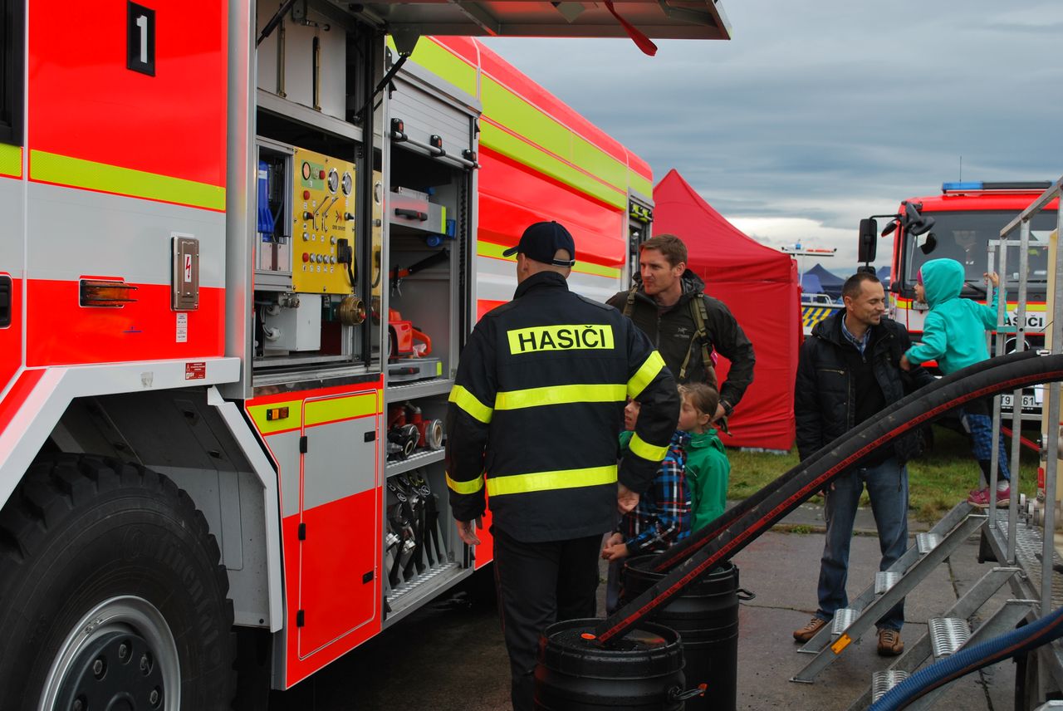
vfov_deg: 32.0
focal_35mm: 42
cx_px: 532
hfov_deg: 46.4
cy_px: 356
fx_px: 1241
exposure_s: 1/125
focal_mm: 28
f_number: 5.6
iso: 160
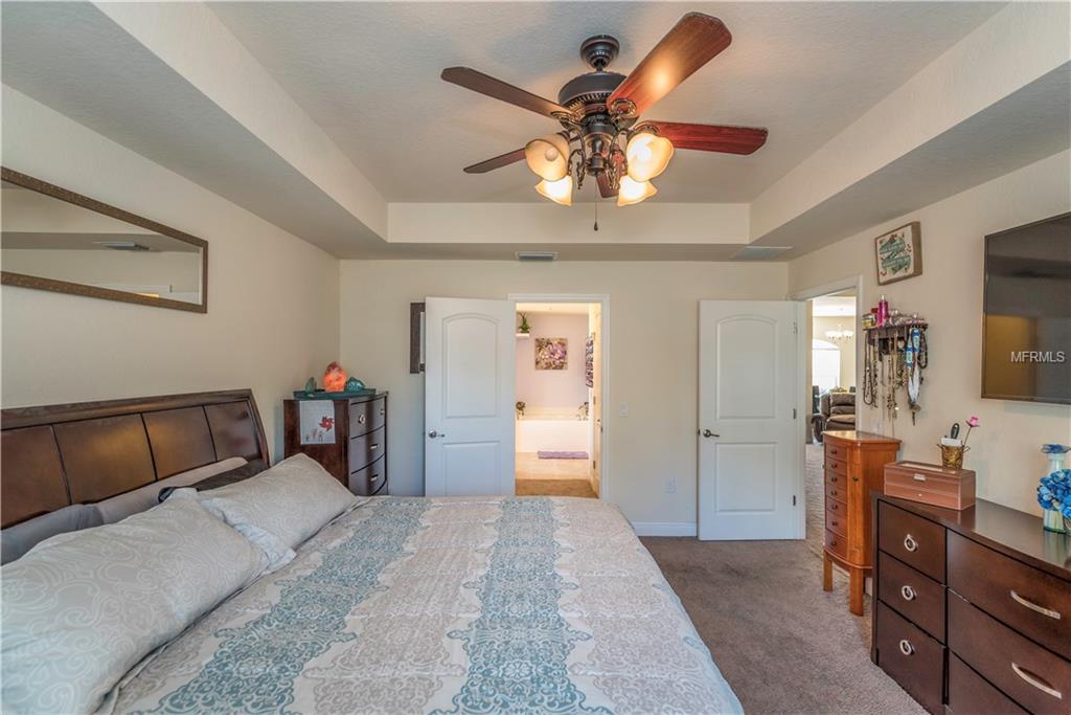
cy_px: 358
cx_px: 536
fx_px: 446
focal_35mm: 15
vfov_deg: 77.3
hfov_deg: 100.4
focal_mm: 15
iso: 800
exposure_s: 1/60
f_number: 3.5
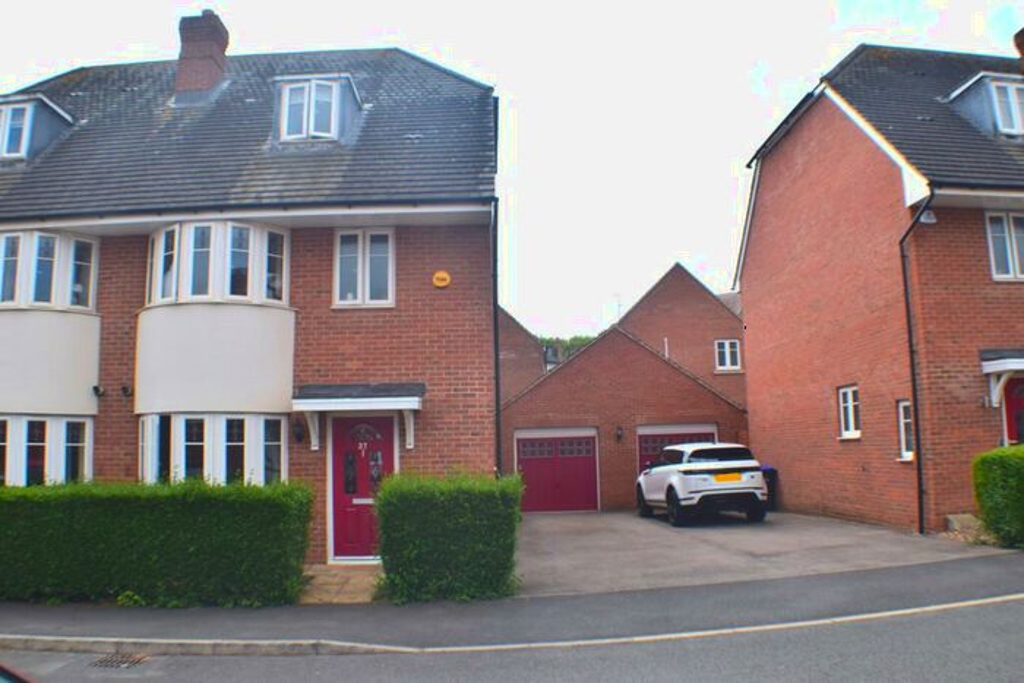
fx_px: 1024
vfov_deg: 36.9
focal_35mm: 36
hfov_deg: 53.1
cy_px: 342
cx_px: 512
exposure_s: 1/500
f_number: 11
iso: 360
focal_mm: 24
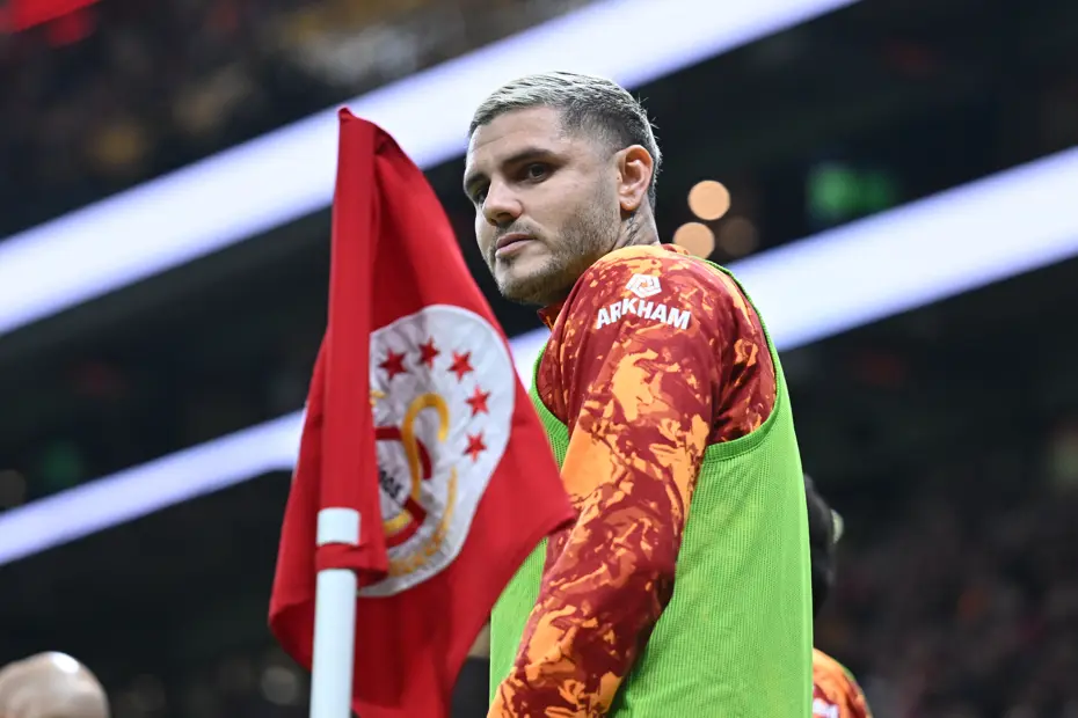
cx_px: 539
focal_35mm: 180
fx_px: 5390
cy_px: 359
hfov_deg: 11.4
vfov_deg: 7.6
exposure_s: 1/1600
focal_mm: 120
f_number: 2.8
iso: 2500
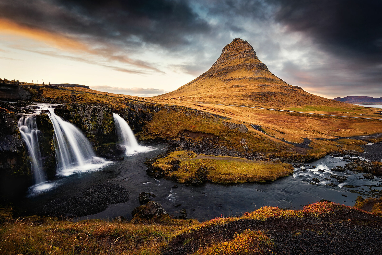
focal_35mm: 17
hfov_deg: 93.2
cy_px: 134
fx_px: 180
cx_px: 202
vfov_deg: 70.4
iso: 100
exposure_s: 1/2.5
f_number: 14
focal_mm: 16
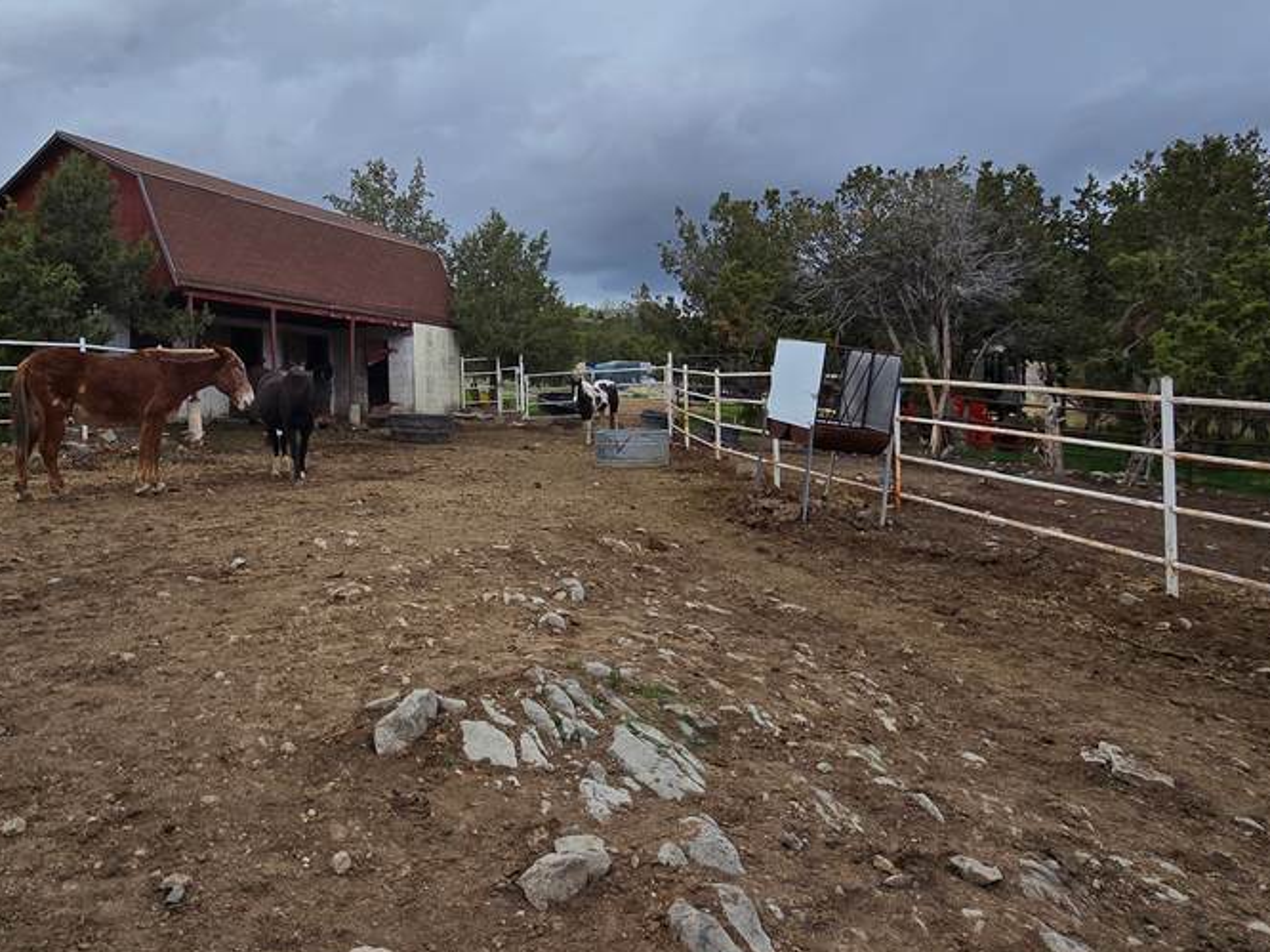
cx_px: 475
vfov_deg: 54.7
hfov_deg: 68.3
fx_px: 917
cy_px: 424
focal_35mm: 25
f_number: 2.2
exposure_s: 1/2296
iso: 50
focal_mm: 2.2
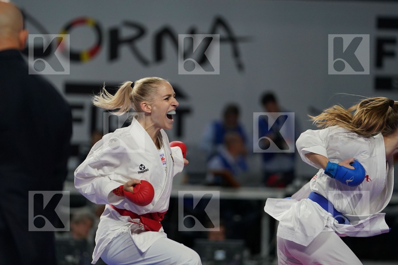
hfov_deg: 6.9
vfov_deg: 4.6
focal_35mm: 300
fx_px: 3316
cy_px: 132
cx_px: 199
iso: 1250
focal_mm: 200
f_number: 2.8
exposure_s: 1/1000
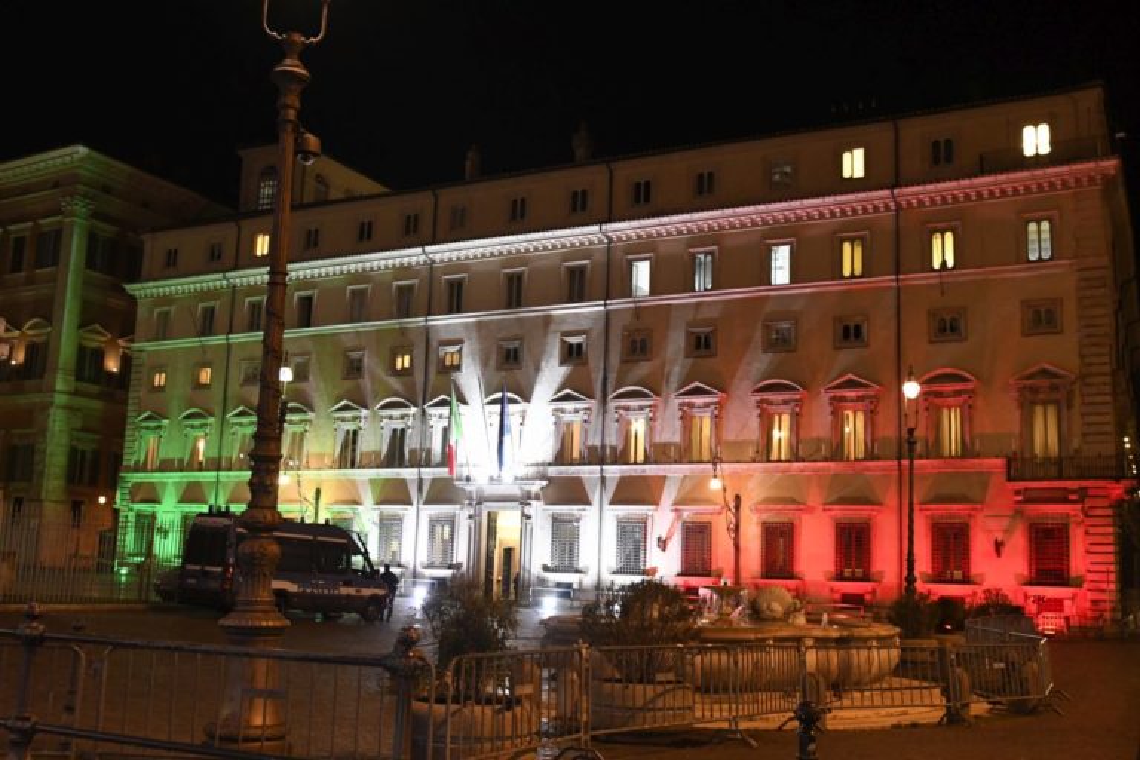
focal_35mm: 36
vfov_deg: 36.9
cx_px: 570
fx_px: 1140
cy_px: 380
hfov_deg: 53.1
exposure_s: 1/200
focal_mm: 24
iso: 5000
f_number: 2.8
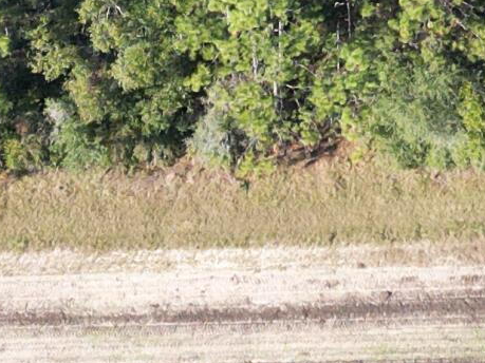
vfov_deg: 8.3
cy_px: -656
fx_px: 2199
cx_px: 341
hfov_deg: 12.6
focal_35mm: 157
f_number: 1.7
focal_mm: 6.72
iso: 110
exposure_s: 1/725
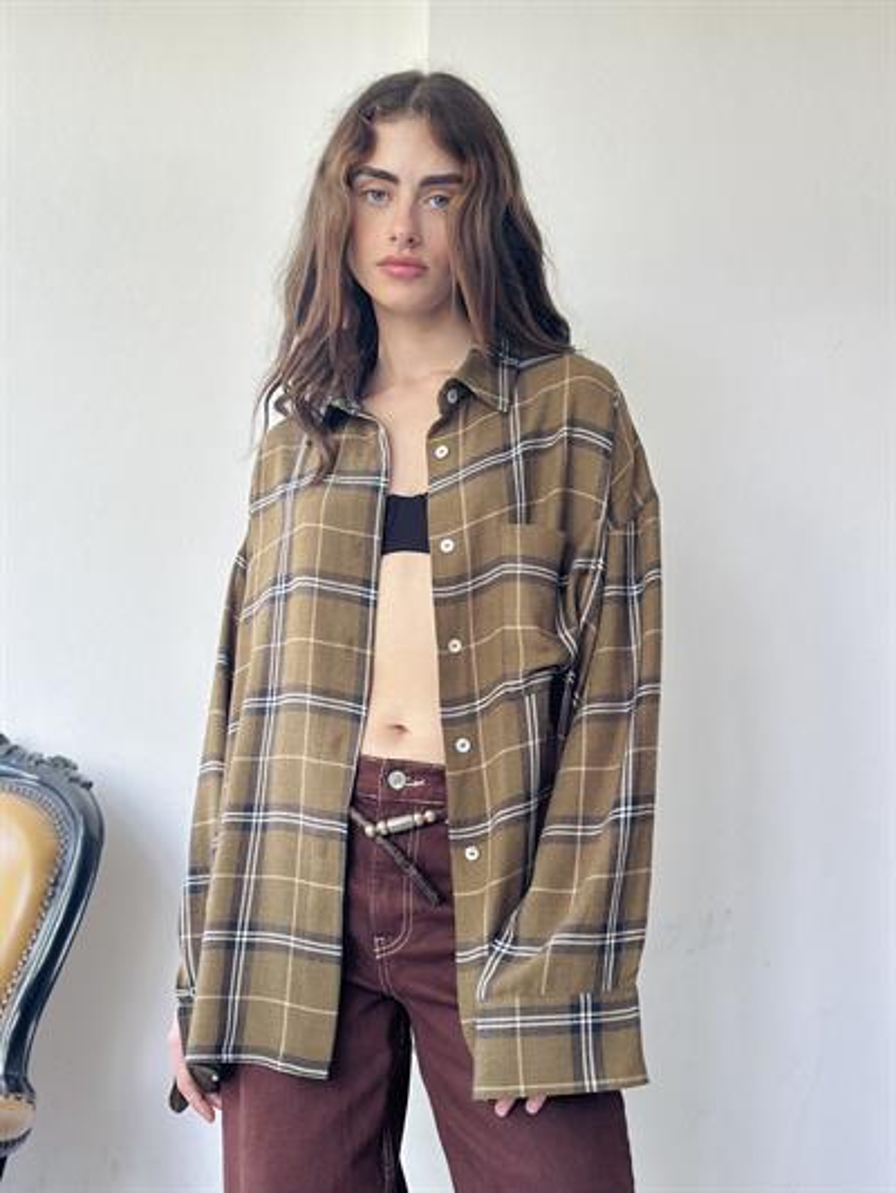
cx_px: 448
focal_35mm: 48
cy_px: 596
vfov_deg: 39.6
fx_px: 1656
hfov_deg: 30.3
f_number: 1.78
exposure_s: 1/141
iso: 100
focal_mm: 6.86
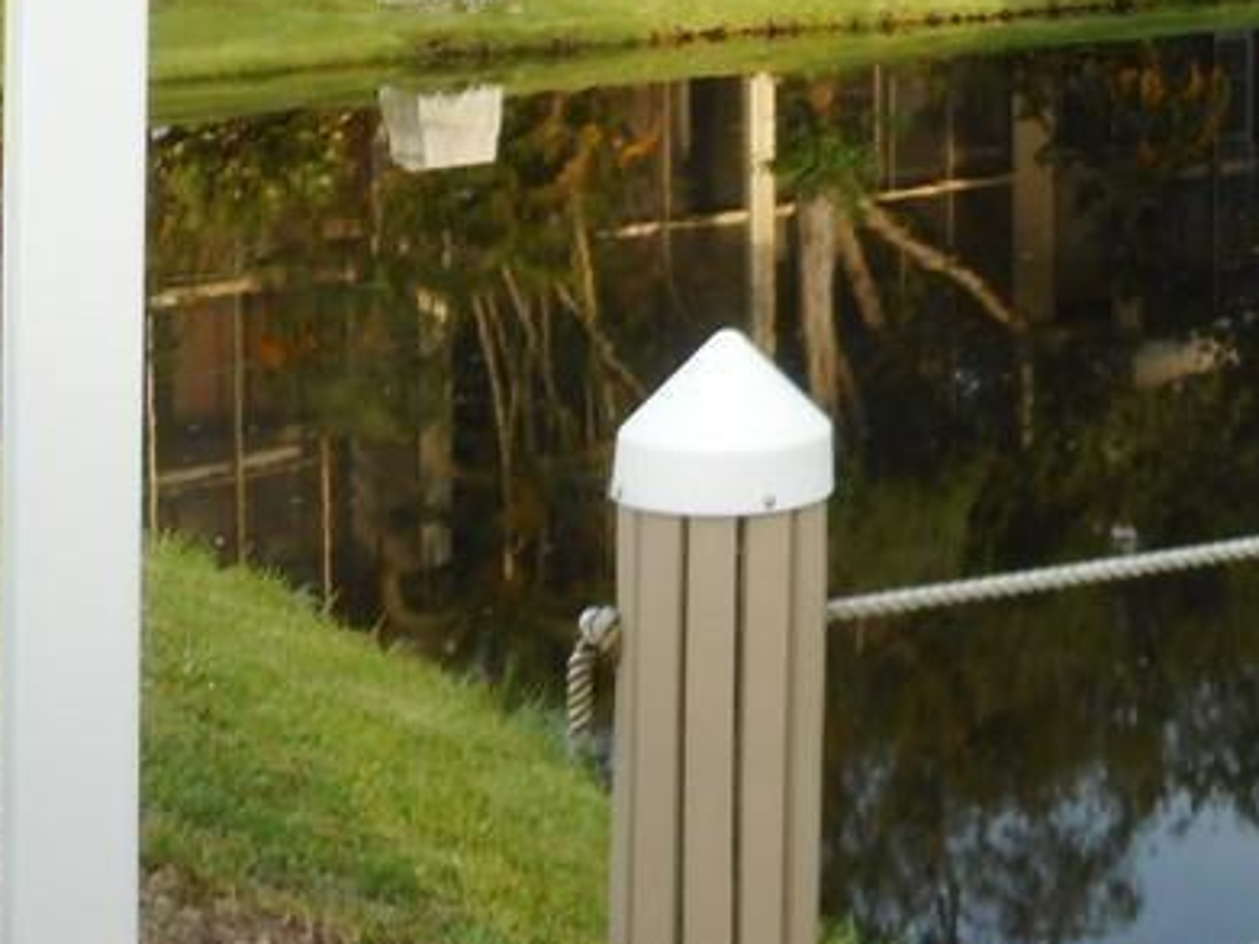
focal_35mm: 76
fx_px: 2763
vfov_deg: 18.6
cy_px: -90
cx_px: 1291
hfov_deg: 24.4
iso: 80
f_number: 4
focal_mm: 5.2
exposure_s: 1/100
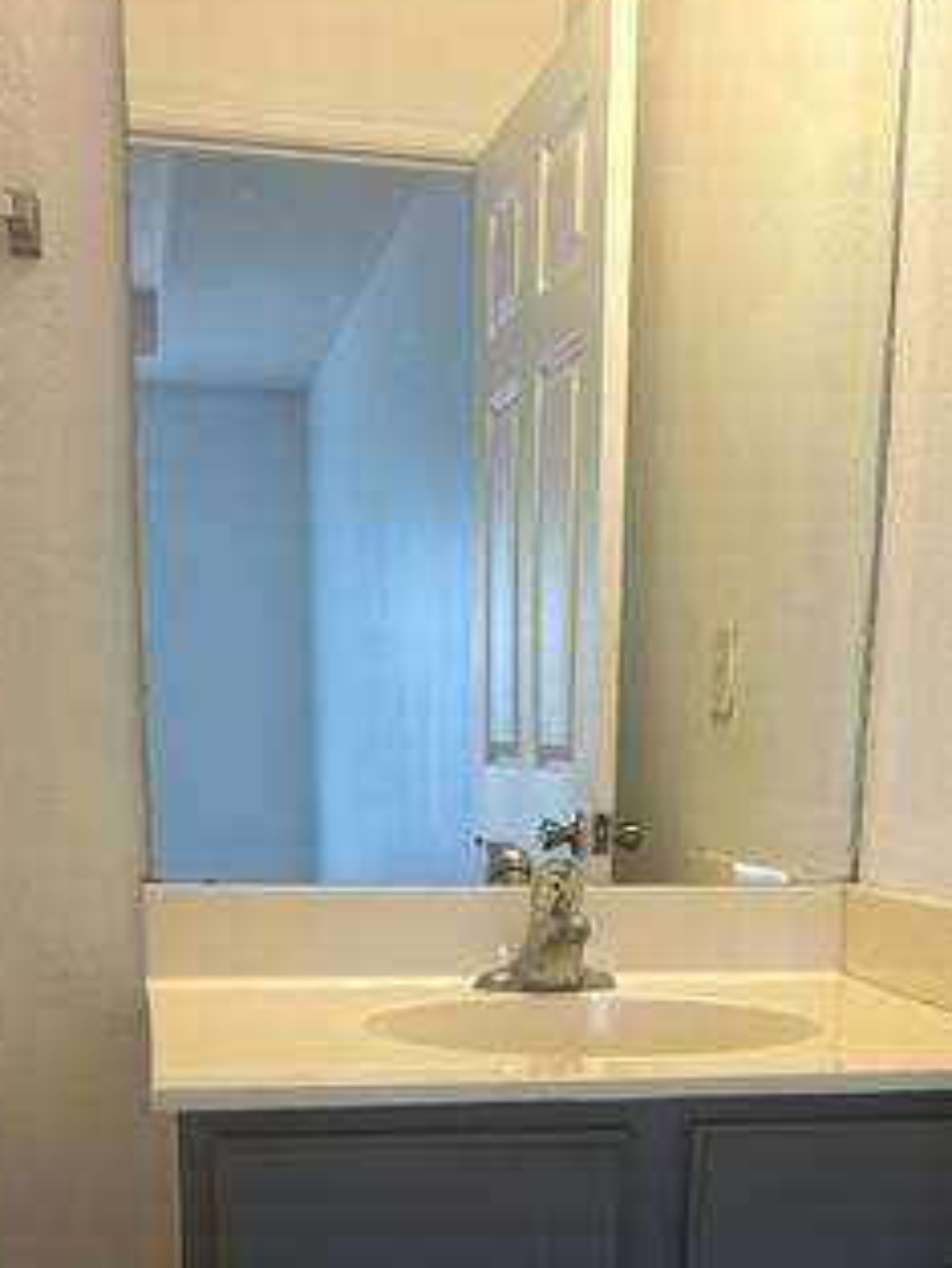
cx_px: 527
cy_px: 1155
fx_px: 1686
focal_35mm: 46
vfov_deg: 38.3
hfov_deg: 31.5
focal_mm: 6.86
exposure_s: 1/120
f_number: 1.78
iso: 160
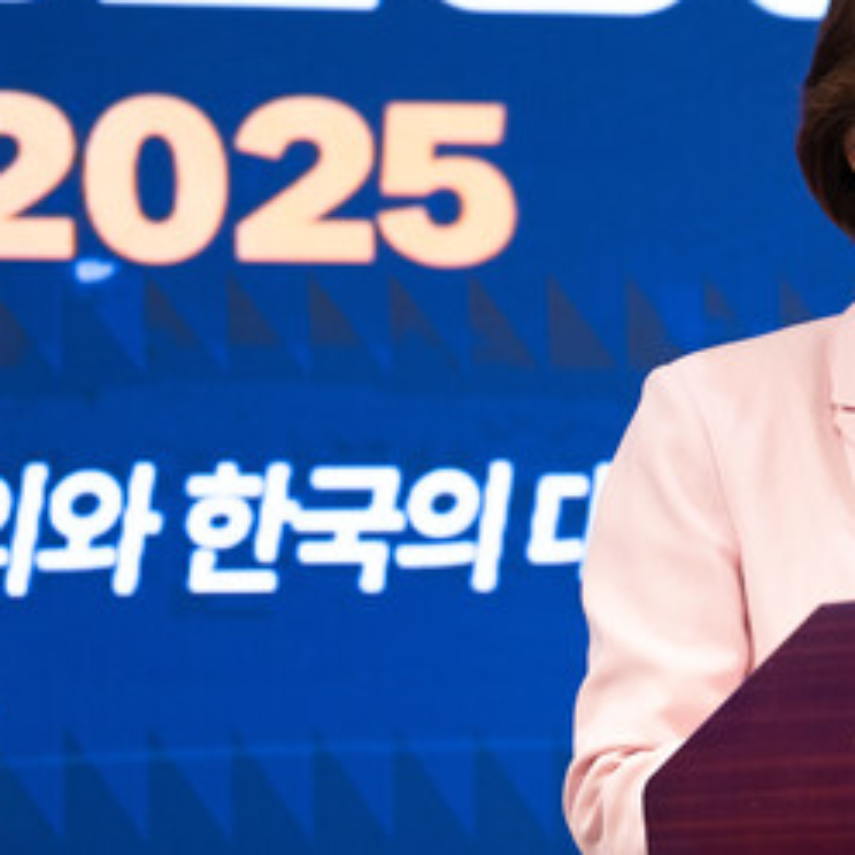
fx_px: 11513
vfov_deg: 4.3
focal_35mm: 412
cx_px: 1017
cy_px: 338
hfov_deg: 4.2
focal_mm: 200
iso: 1250
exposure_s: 1/200
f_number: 2.8
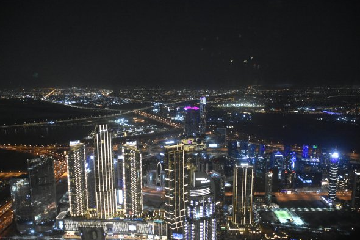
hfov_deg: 65.5
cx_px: 181
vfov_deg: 46.4
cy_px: 122
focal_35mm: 28
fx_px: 280
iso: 7200
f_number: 3.5
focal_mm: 18
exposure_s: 1/60
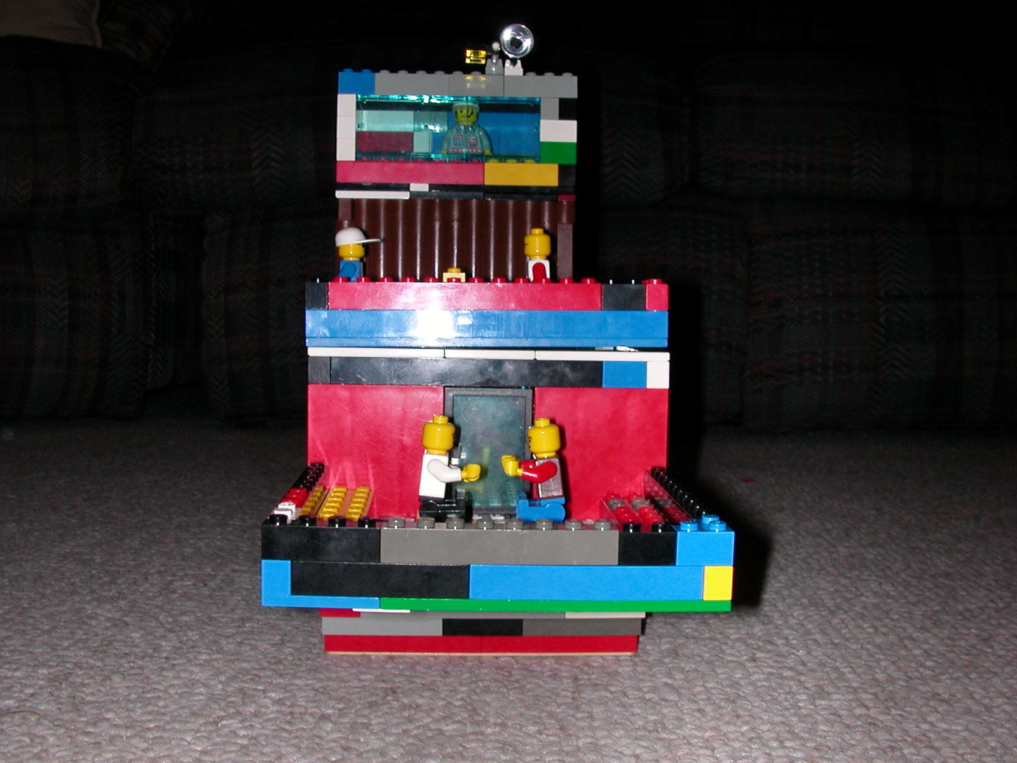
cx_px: 508
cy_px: 382
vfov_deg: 38.7
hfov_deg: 50.1
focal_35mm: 37
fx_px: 1087
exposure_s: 1/59.9
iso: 100
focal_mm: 5.6
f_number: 4.5
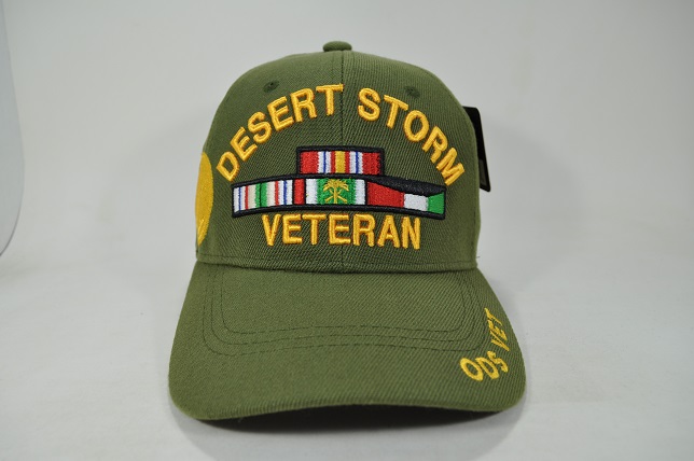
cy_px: 230
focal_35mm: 27
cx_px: 347
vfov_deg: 47.8
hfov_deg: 67.4
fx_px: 520
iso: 200
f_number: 6.3
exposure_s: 1/160
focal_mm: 18
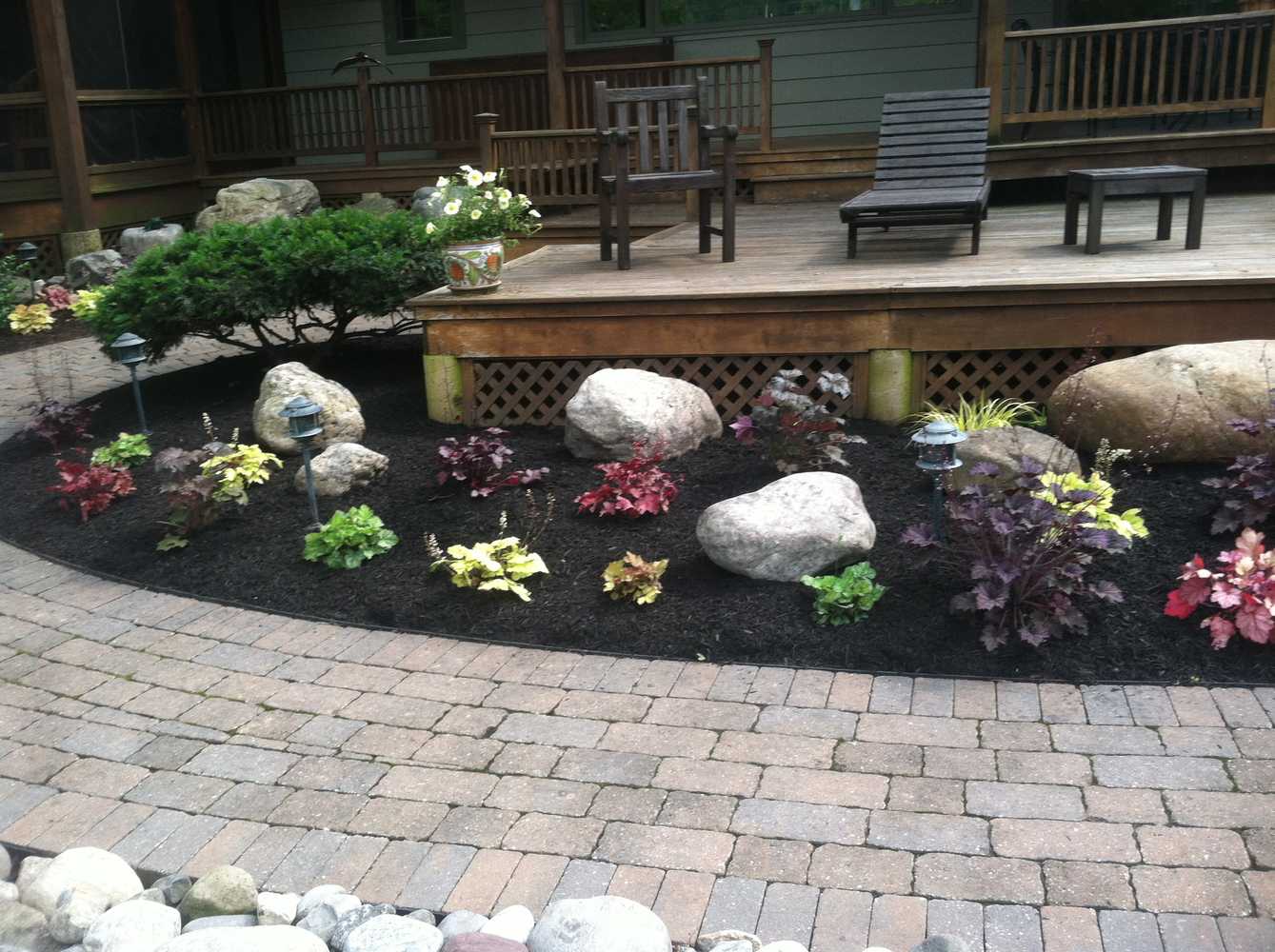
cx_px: 638
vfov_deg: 40.6
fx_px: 1287
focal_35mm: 35
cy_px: 476
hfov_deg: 52.7
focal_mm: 3.85
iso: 80
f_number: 2.8
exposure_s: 1/189
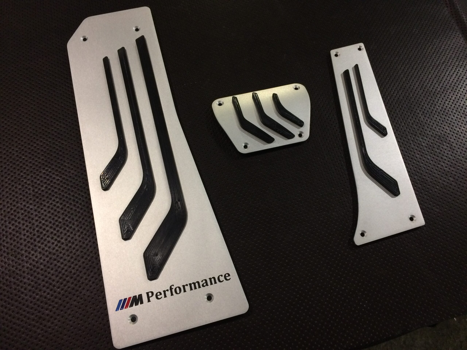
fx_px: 391
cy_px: 175
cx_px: 234
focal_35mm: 29
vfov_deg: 48.2
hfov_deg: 61.7
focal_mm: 4.15
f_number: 2.2
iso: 250
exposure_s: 1/33
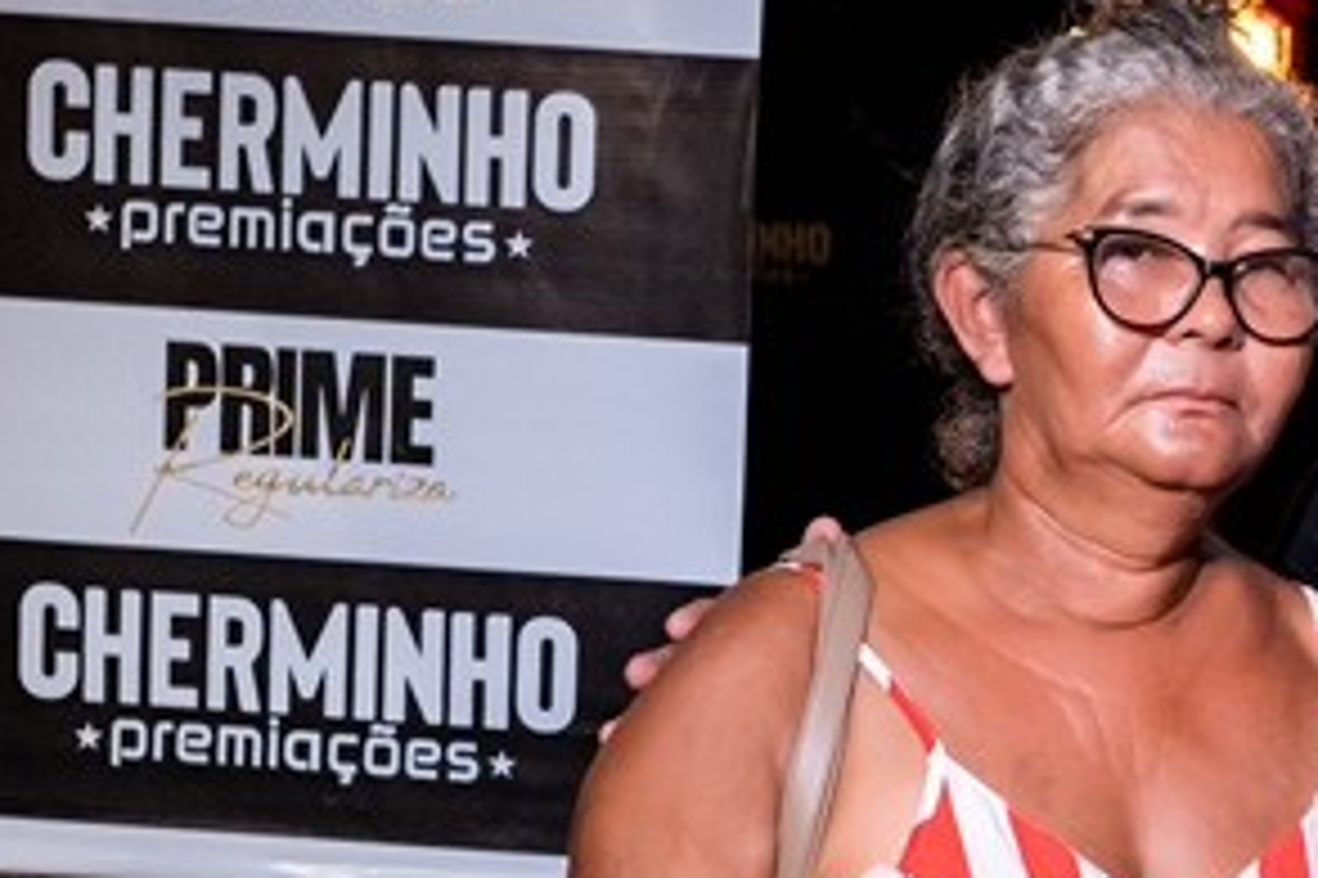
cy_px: 666
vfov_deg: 14.9
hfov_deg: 21.4
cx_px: 1397
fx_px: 3330
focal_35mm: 91
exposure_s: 1/400
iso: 2500
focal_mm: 24
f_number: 2.8
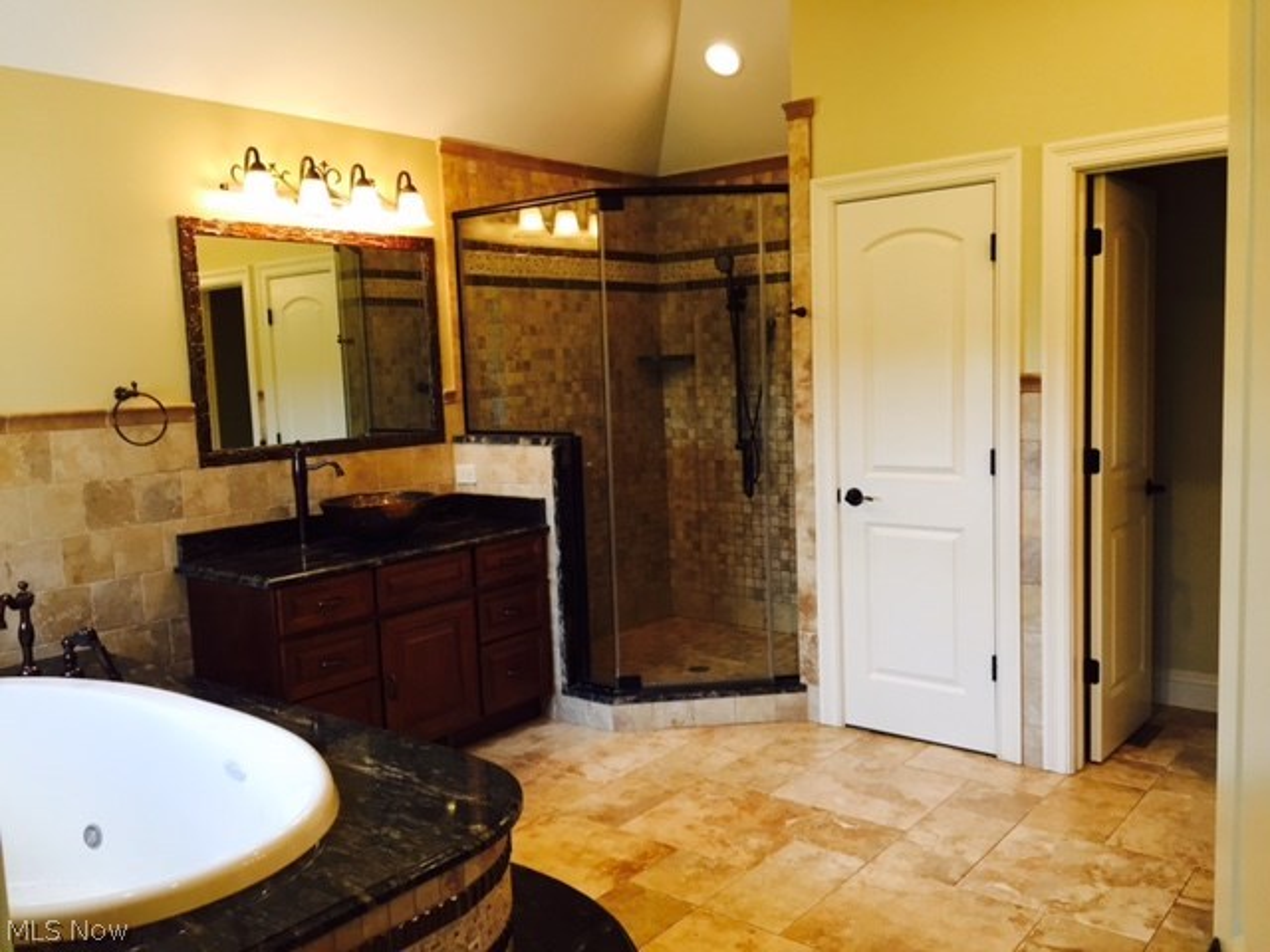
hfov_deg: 61.7
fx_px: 1064
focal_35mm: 29
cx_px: 635
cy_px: 476
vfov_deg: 48.2
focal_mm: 4.15
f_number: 2.2
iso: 40
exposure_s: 1/30
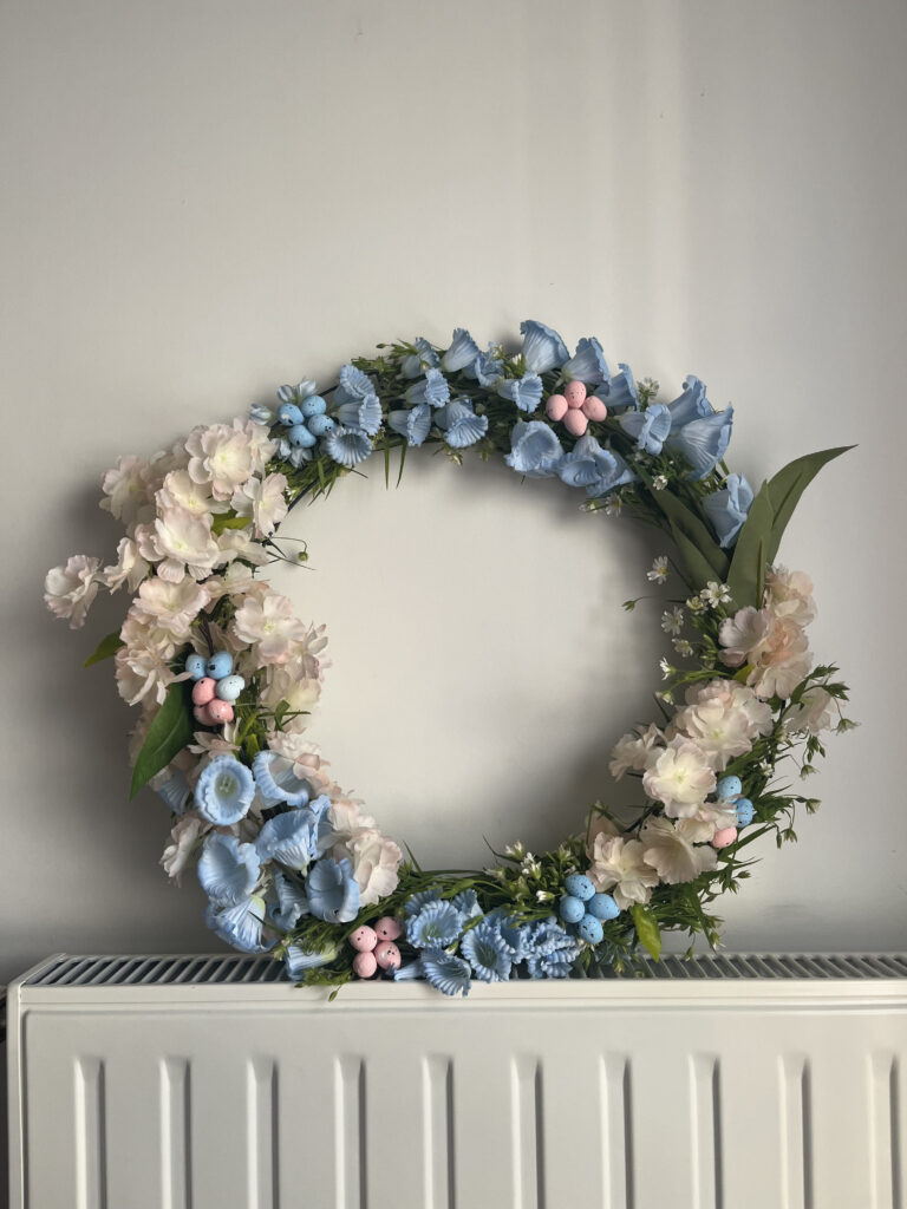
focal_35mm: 26
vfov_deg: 67.3
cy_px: 604
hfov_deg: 53.1
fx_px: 908
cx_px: 454
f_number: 1.6
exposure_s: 1/121
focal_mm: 5.1
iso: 80
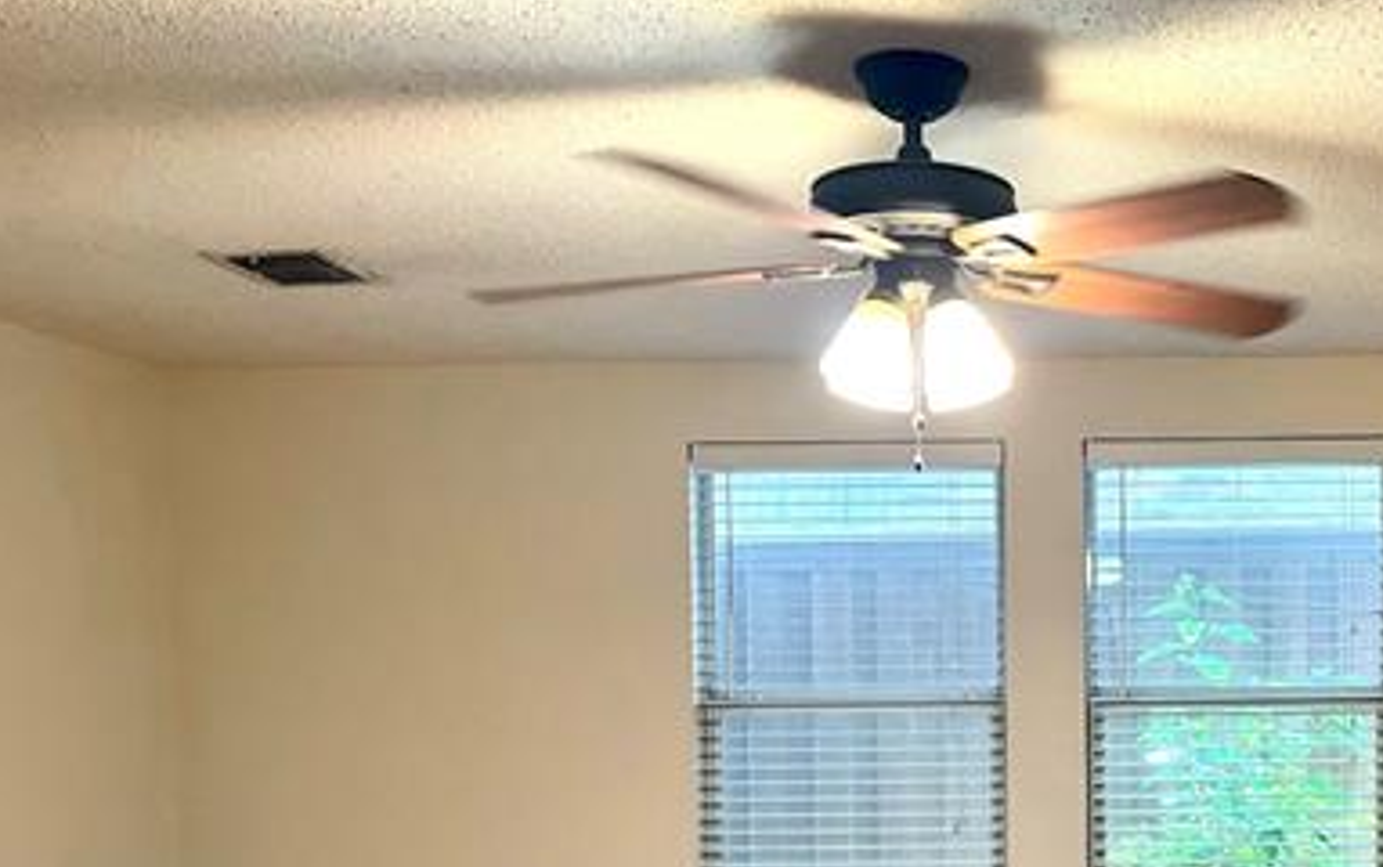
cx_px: 1080
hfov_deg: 41.8
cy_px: 733
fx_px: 1735
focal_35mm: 46
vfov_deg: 27.3
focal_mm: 4.2
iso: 200
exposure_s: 1/60
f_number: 1.6
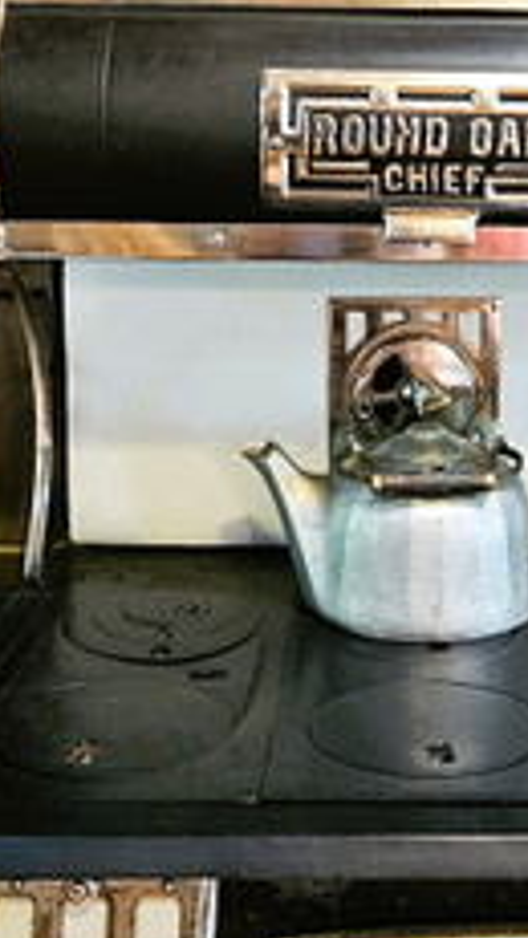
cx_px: 410
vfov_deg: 42.8
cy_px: 280
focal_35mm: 47
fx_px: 1169
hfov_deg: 25.1
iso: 500
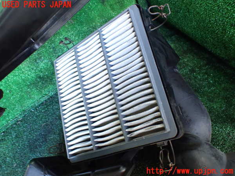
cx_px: 118
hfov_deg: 60.0
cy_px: 88
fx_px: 204
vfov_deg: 46.8
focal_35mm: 30
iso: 800
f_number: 2.3
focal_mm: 5.4
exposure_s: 1/40
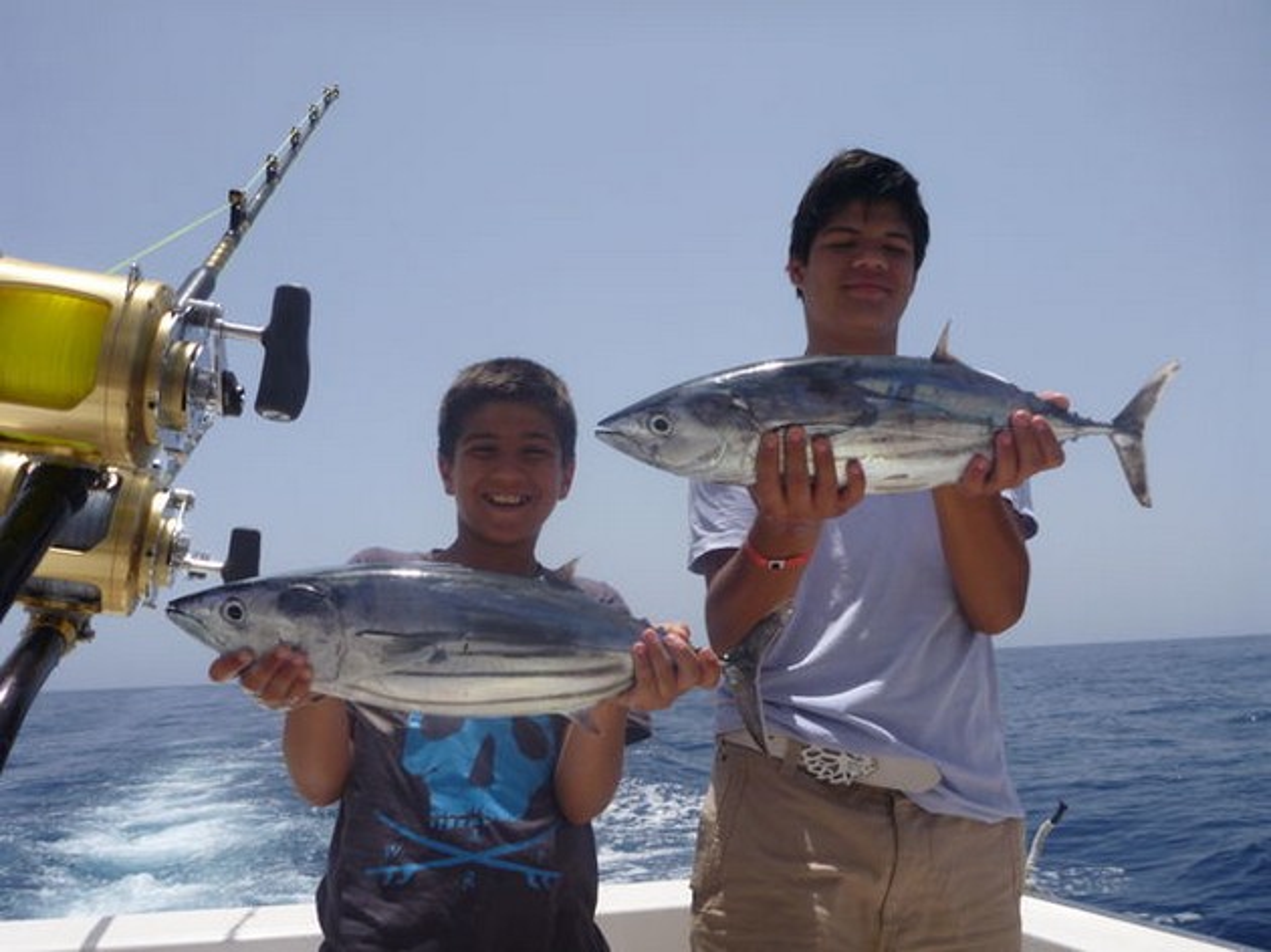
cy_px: 476
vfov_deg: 49.7
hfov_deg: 63.5
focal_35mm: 28
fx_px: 1028
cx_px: 636
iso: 100
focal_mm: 4.9
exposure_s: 1/160
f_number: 10
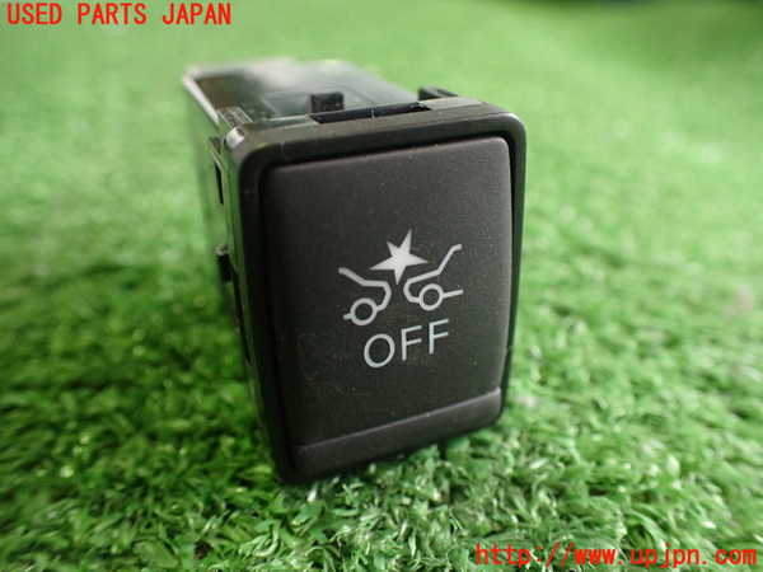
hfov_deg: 60.0
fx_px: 661
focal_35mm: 30
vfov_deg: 46.8
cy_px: 286
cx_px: 382
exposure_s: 1/80
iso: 800
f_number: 2.3
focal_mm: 5.4
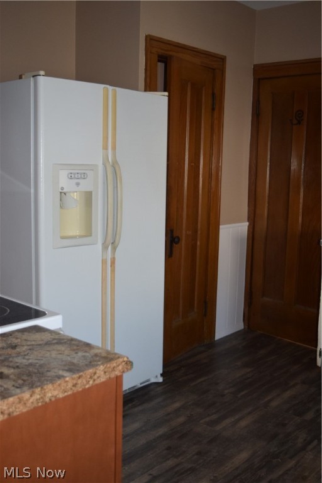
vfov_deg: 47.9
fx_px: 543
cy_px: 242
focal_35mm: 40
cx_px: 161
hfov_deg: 33.0
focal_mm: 27
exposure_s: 1/60
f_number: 4
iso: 900
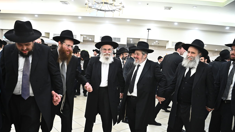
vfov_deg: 44.1
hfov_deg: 71.9
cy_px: 80
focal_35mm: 26
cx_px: 114
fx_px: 162
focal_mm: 24
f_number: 4
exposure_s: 1/200
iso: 3200
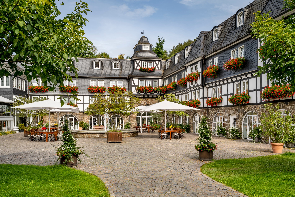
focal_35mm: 34
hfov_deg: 56.5
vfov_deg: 39.4
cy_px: 98
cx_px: 148
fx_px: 275
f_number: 13
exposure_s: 1/125
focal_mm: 33.5
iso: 200
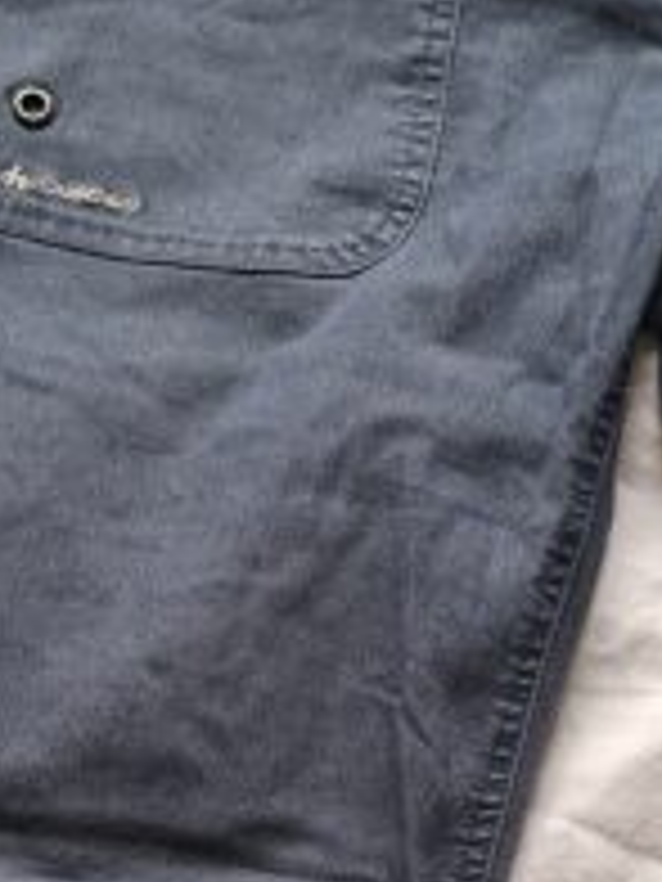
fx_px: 2397
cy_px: 1035
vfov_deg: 19.7
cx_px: 617
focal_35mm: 94
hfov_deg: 15.5
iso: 100
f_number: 1.8
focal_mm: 5.54
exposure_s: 1/100
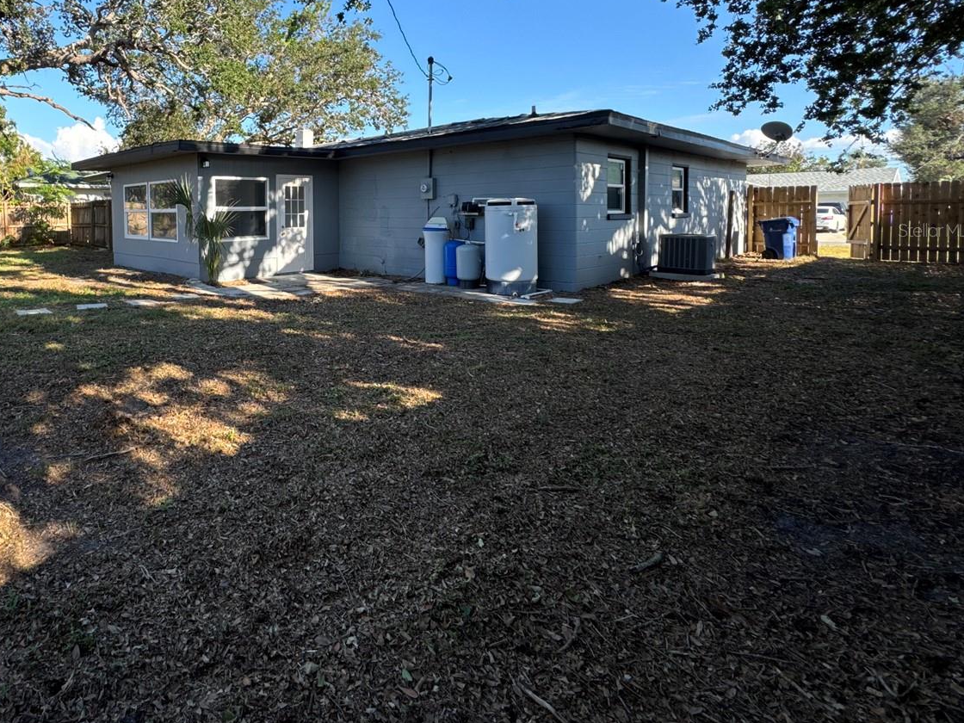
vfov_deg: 63.9
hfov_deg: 78.0
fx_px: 557
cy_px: 230
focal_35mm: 20
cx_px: 291
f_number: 2.2
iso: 40
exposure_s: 1/412
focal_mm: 2.22
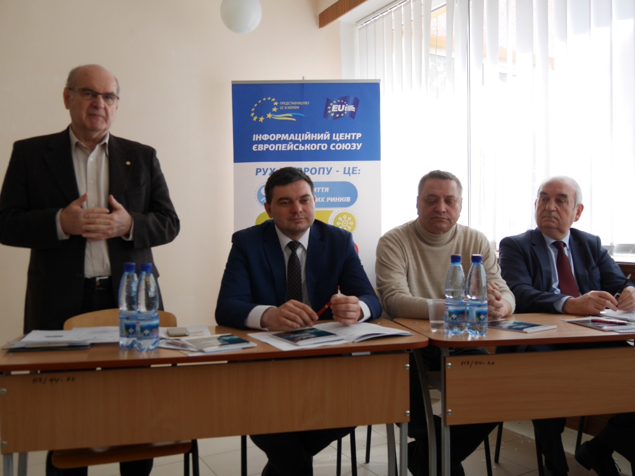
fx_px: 550
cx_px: 318
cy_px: 238
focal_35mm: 30
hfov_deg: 60.0
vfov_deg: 46.8
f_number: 3.6
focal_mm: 15
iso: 200
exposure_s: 1/60
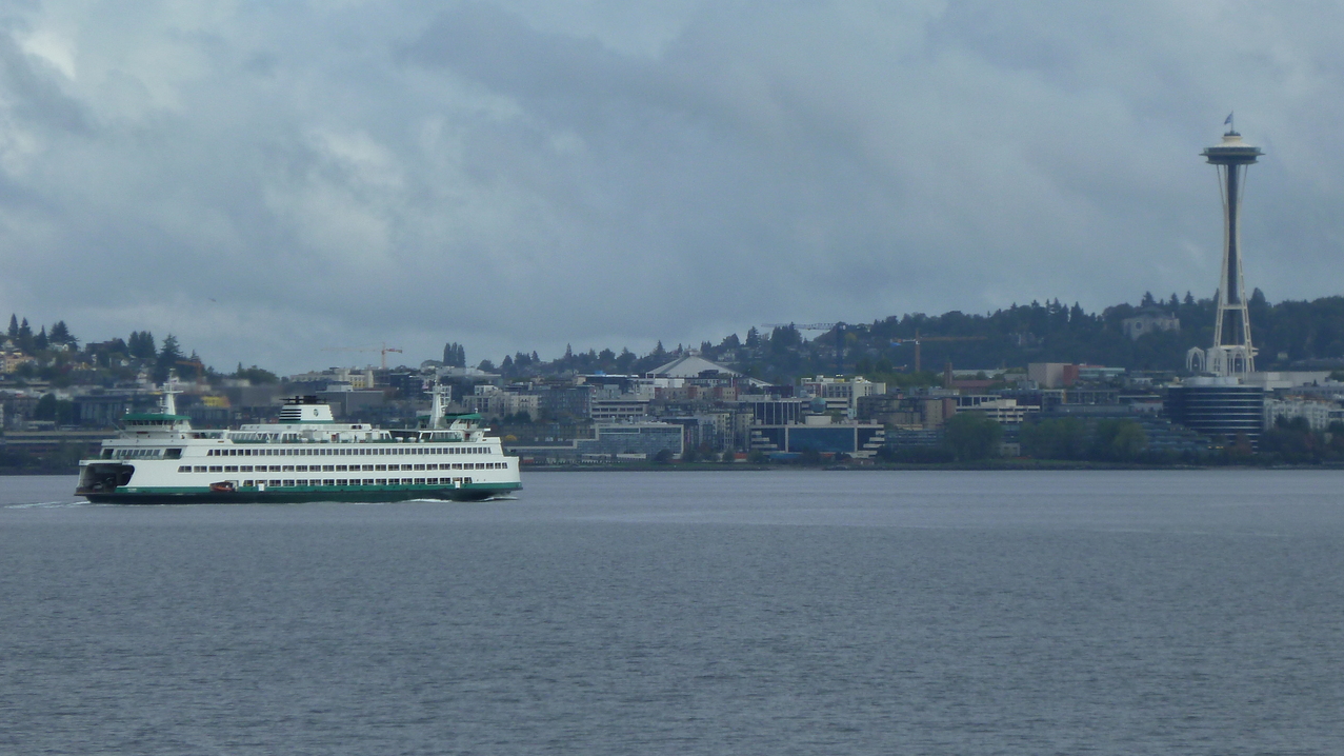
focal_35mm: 273
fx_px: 9728
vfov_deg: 4.4
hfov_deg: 7.9
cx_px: 671
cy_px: 339
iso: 80
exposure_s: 1/320
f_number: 5.9
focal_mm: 36
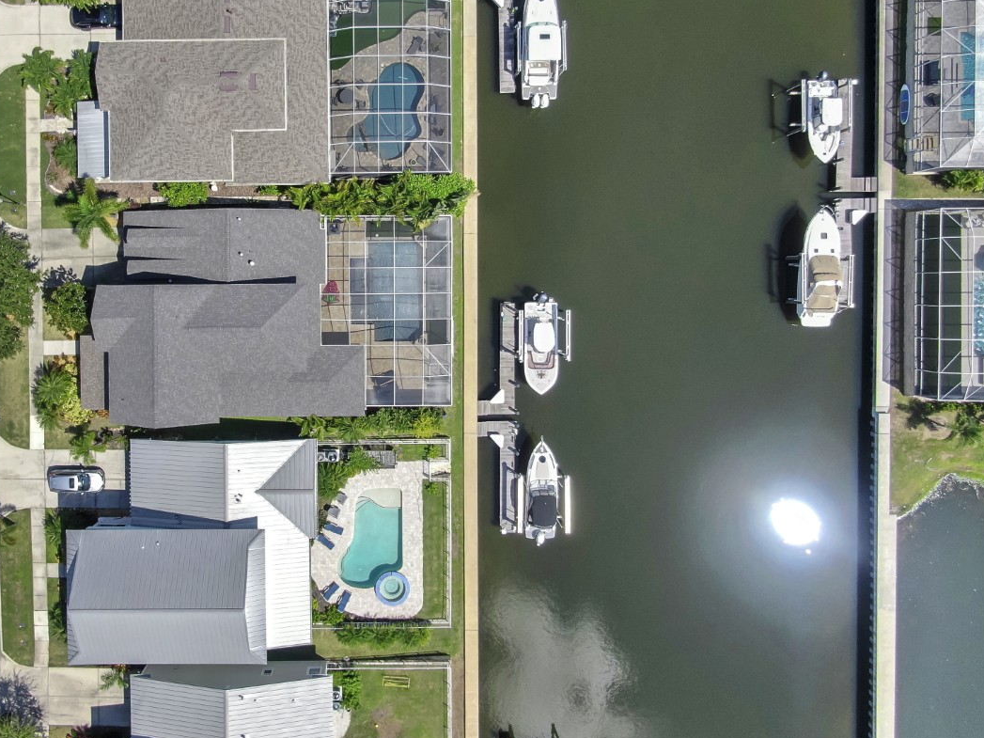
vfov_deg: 42.8
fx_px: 938
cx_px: 366
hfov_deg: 54.7
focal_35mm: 33
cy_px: 304
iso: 100
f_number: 2.8
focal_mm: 4.39
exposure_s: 1/1250
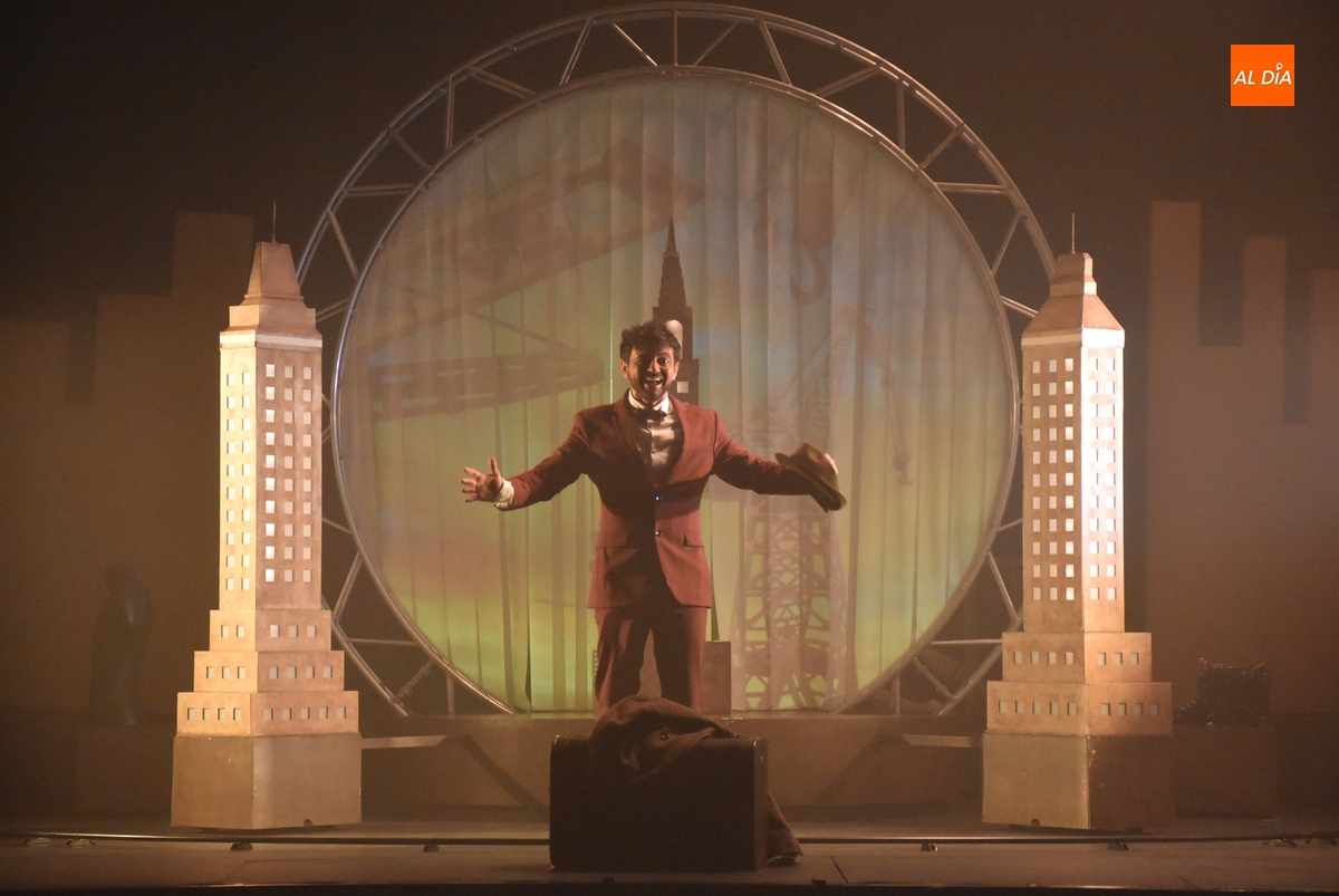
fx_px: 4189
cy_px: 448
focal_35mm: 112
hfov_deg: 18.2
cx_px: 670
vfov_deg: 12.2
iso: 4500
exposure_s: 1/60
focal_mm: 75
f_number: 5
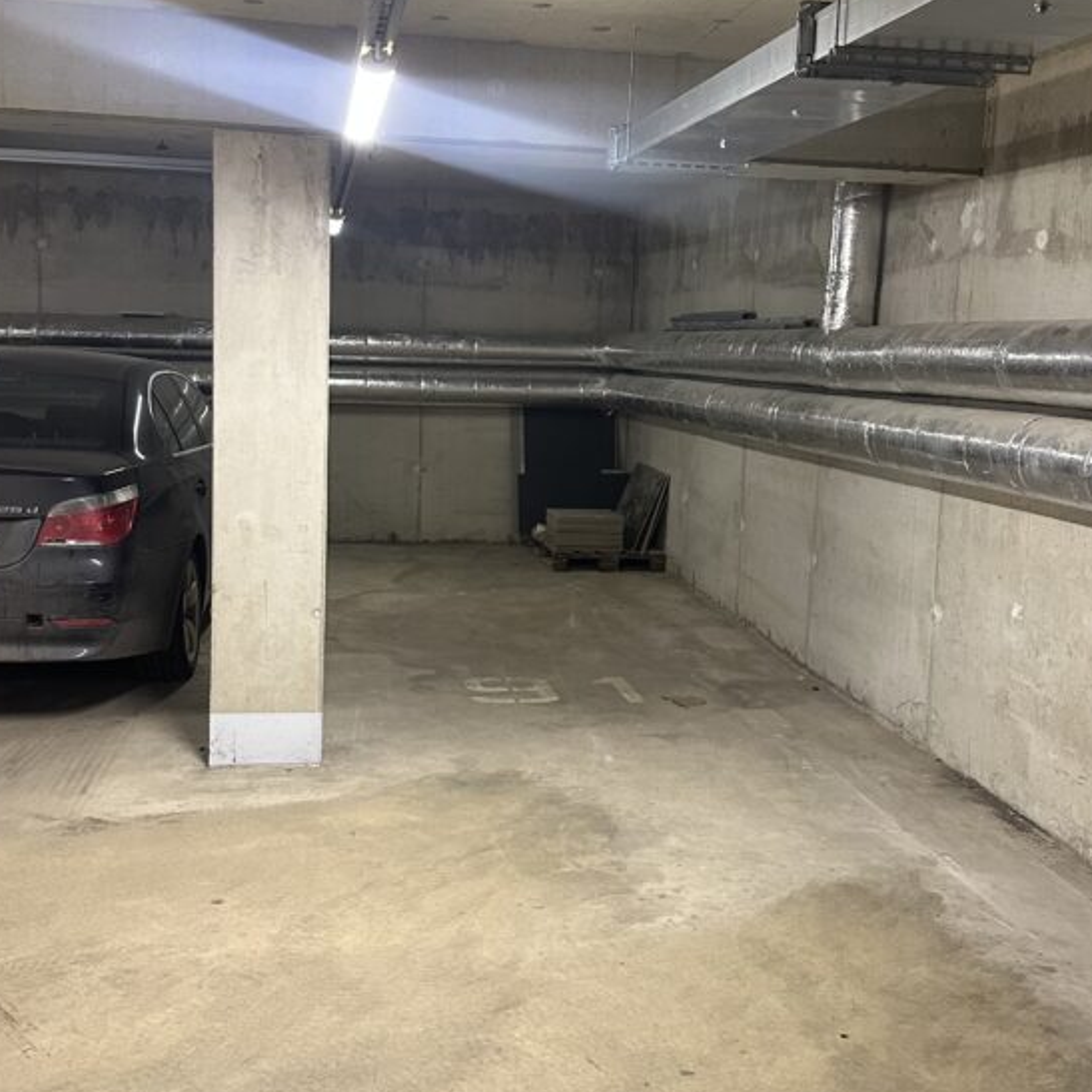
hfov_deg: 52.5
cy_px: 507
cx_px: 579
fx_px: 1106
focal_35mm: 31
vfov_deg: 52.5
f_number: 1.78
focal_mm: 6.86
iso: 400
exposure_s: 1/50
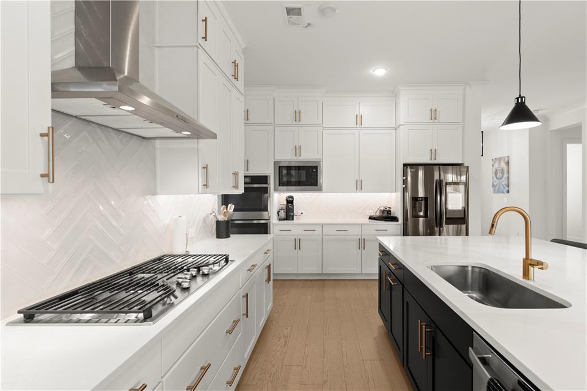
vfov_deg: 73.7
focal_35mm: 16
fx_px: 261
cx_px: 294
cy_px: 196
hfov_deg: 96.8
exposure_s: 1/4
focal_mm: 16
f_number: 8
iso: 320
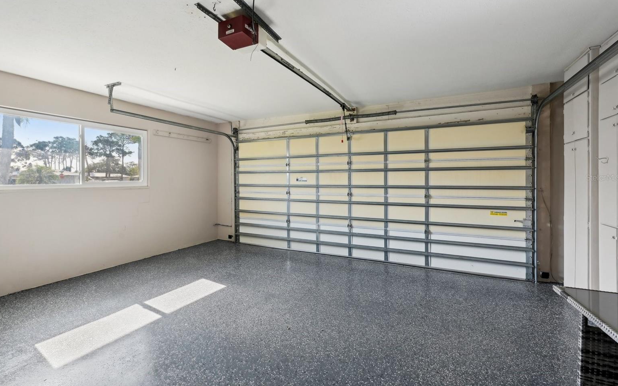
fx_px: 286
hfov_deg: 94.3
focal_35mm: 17
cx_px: 300
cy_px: 177
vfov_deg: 67.9
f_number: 8
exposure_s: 1/40
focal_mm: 16
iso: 400
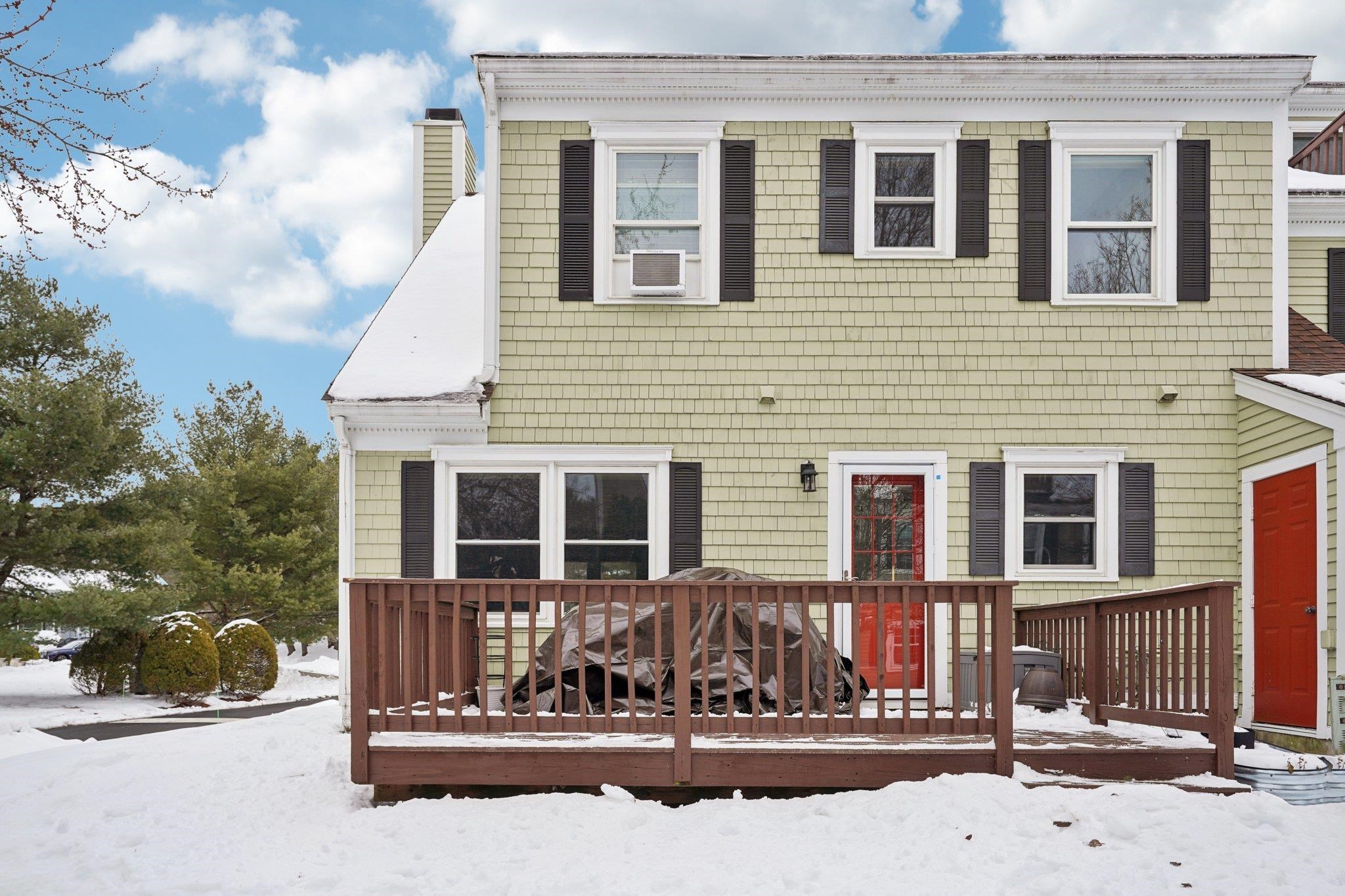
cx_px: 672
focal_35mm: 24
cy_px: 448
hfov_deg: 73.7
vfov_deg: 53.1
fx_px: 897
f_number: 8
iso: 100
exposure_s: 1/60
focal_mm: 24
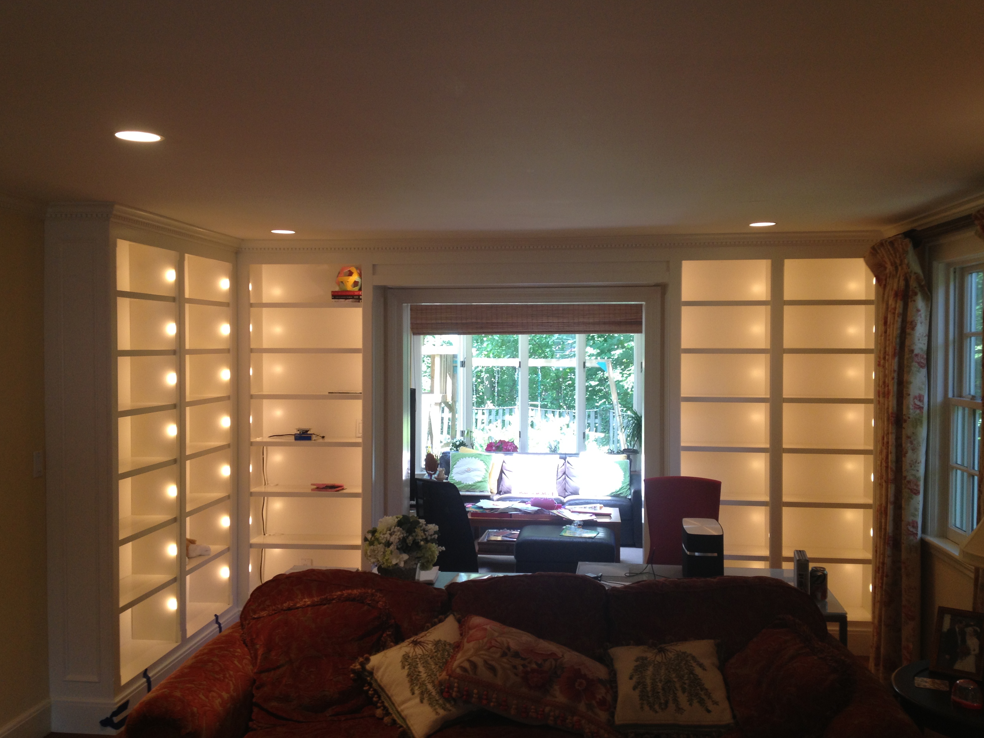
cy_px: 374
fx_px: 1023
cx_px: 483
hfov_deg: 51.3
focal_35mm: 36
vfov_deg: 39.7
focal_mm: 4.28
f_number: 2.4
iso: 64
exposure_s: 1/30
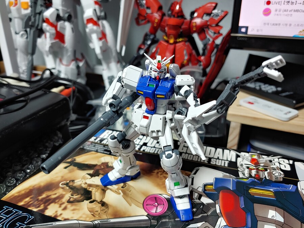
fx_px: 220
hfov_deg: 69.4
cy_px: 114
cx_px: 152
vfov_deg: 54.9
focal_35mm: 25
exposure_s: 1/60
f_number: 1.5
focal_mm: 4.23
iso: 150
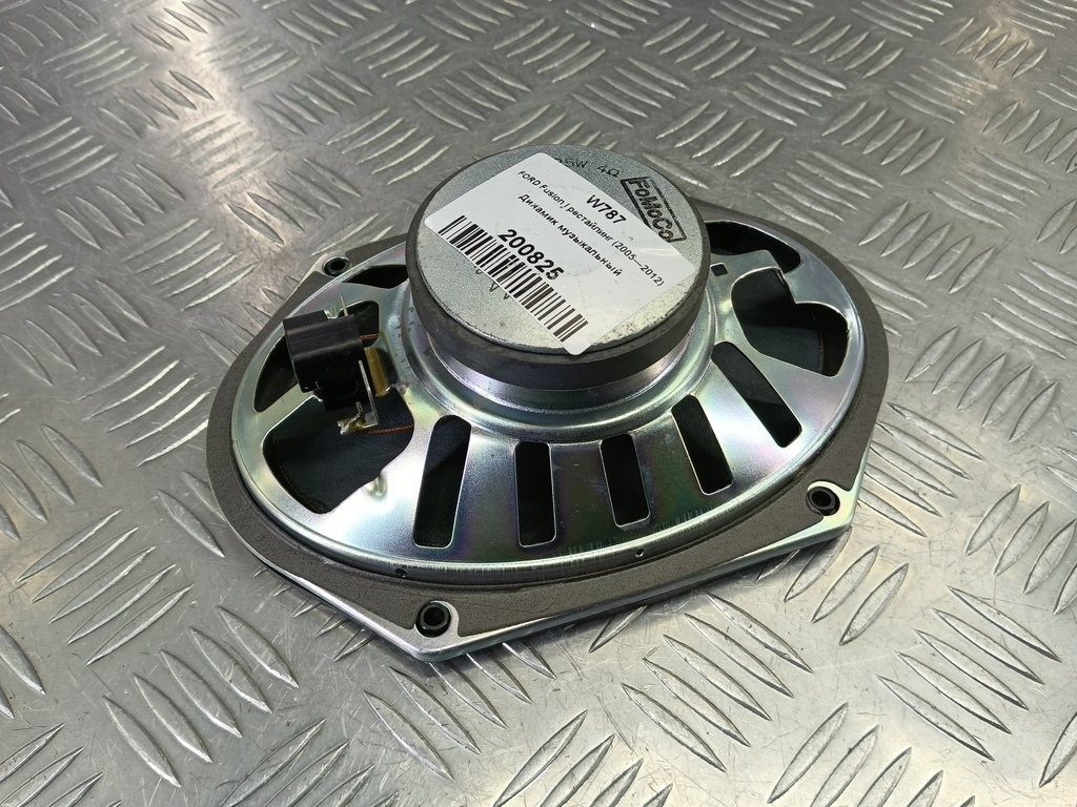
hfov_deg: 73.9
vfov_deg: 58.9
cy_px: 404
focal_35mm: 23
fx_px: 716
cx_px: 538
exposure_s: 1/50
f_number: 1.6
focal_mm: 4.11
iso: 86
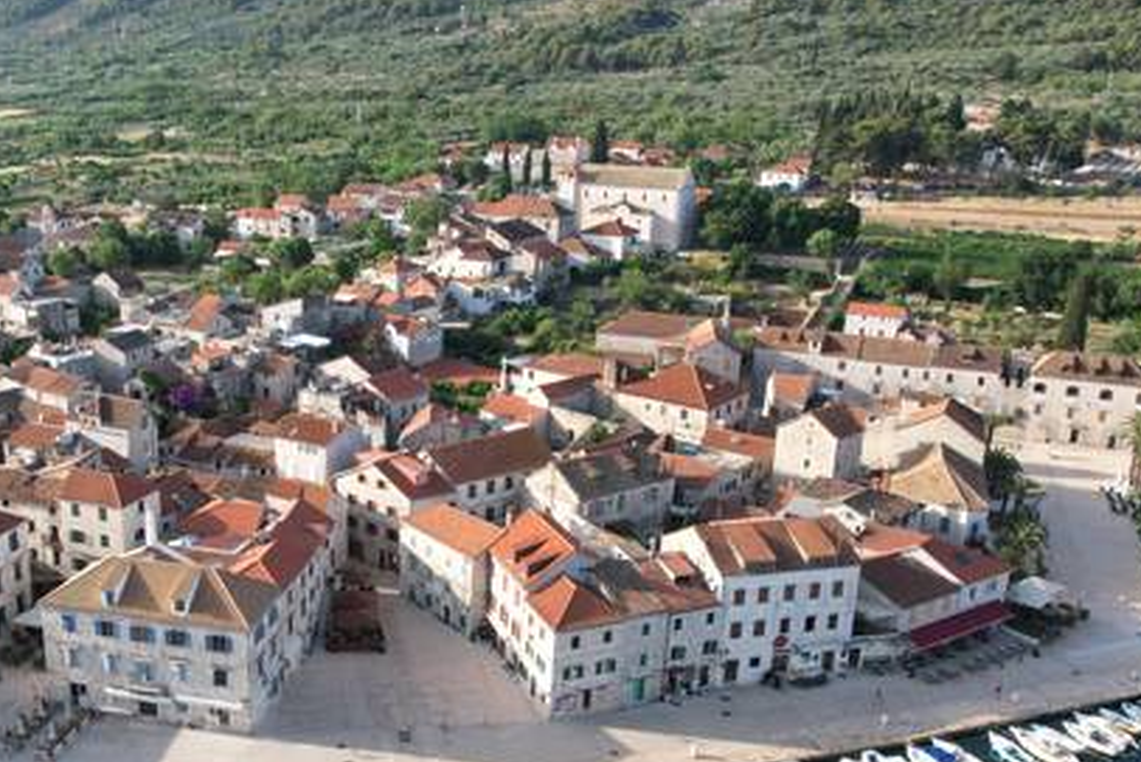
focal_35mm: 39
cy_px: 501
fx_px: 1236
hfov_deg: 48.4
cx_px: 348
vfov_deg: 34.0
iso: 110
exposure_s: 1/725
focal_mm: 8.38
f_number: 2.8
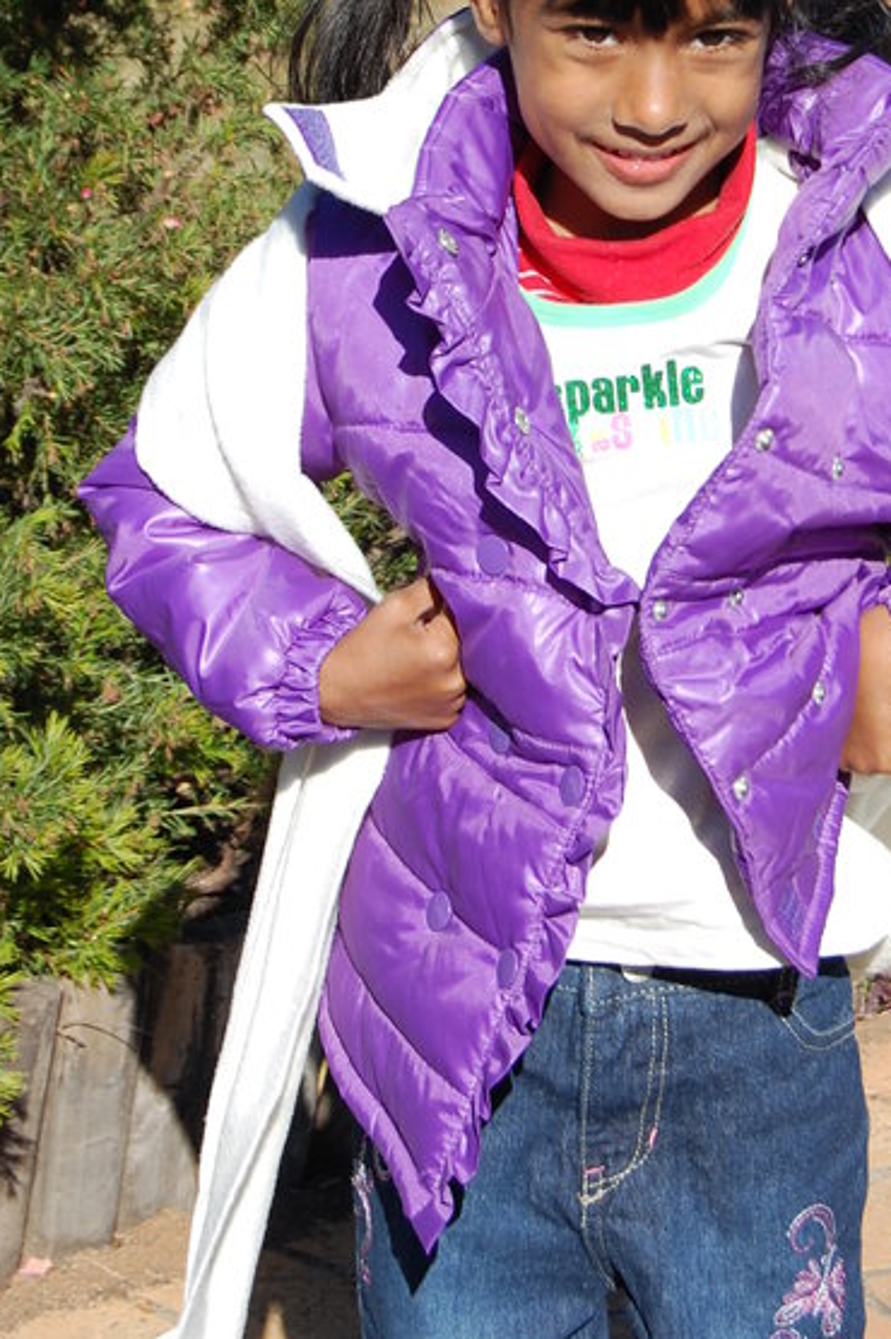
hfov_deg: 10.8
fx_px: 4720
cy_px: 248
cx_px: 649
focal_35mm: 127
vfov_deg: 16.0
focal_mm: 46
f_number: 10
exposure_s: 1/400
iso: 200
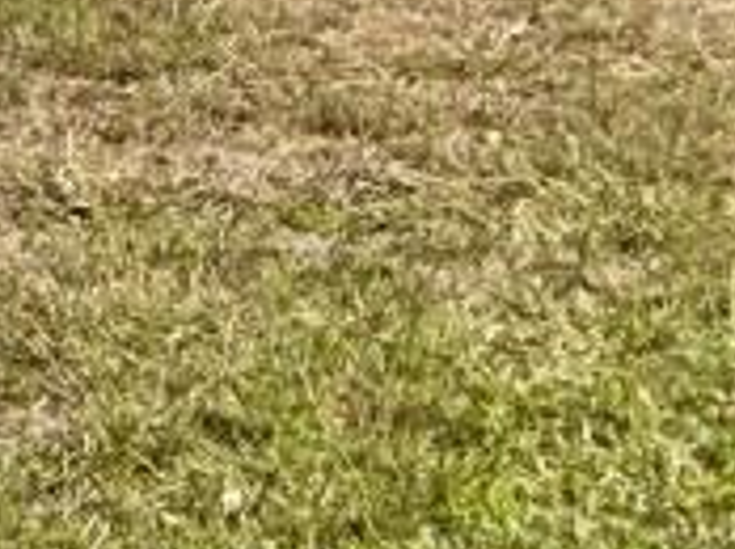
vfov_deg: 8.7
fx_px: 3371
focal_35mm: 159
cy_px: -608
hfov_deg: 11.5
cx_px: -587
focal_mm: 3
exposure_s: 1/1848
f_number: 1.8
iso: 25
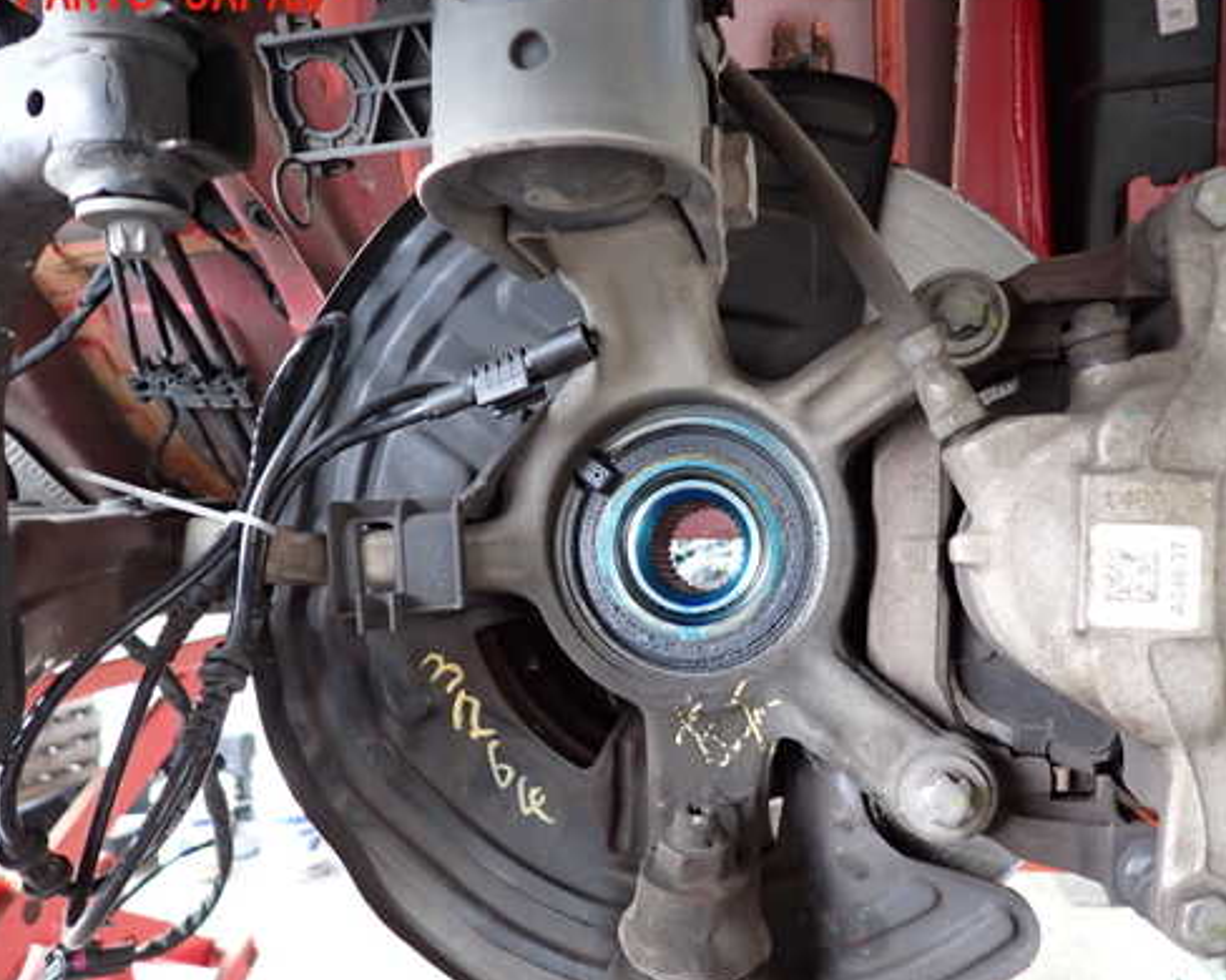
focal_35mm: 30
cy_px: 528
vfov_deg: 48.4
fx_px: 1088
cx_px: 618
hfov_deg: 58.8
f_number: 2
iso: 250
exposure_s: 1/30
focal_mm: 4.5
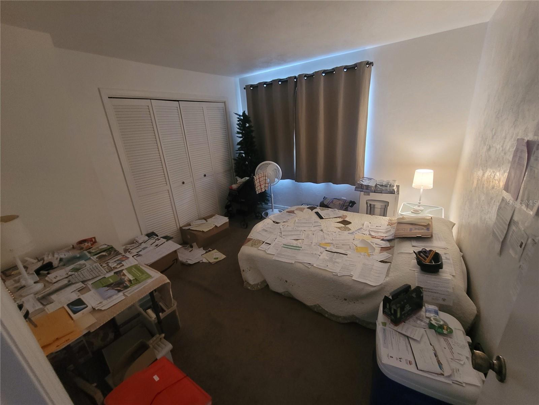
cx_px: 270
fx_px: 202
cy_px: 202
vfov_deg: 89.9
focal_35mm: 13
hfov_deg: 106.2
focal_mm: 2.2
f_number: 2.2
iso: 400
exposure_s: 1/30
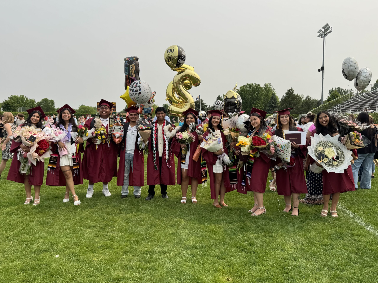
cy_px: 142
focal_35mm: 24
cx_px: 189
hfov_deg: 71.6
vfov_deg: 56.8
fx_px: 262
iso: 80
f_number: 1.78
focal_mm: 6.76
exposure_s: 1/3597
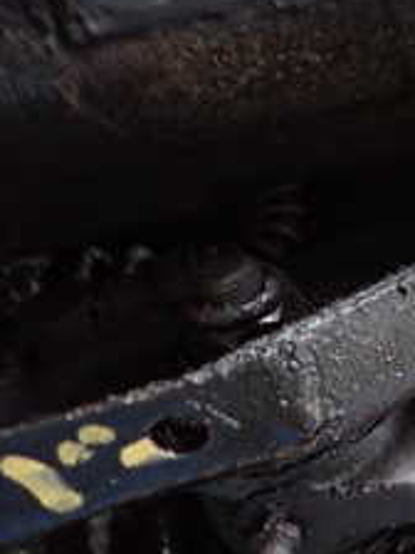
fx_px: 1071
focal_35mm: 67
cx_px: 702
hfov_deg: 18.2
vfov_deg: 28.7
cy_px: 166
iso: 500
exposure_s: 1/30
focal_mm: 4.5
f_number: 2
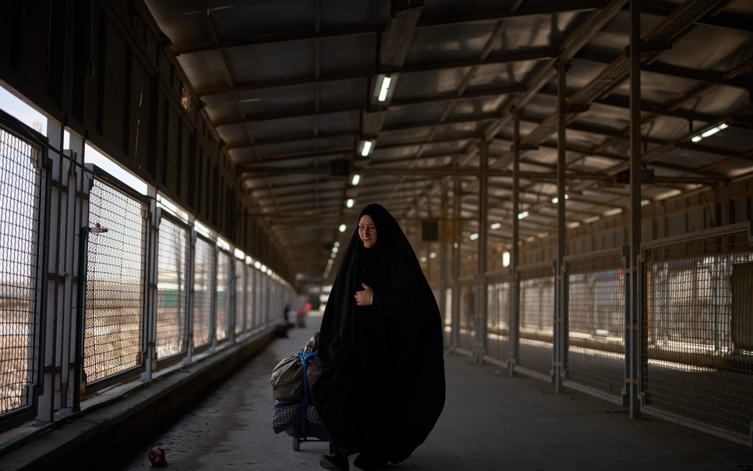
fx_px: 1108
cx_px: 384
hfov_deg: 37.5
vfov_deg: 24.0
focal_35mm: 54
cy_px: 228
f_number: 1.4
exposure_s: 1/2000
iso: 100
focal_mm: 50
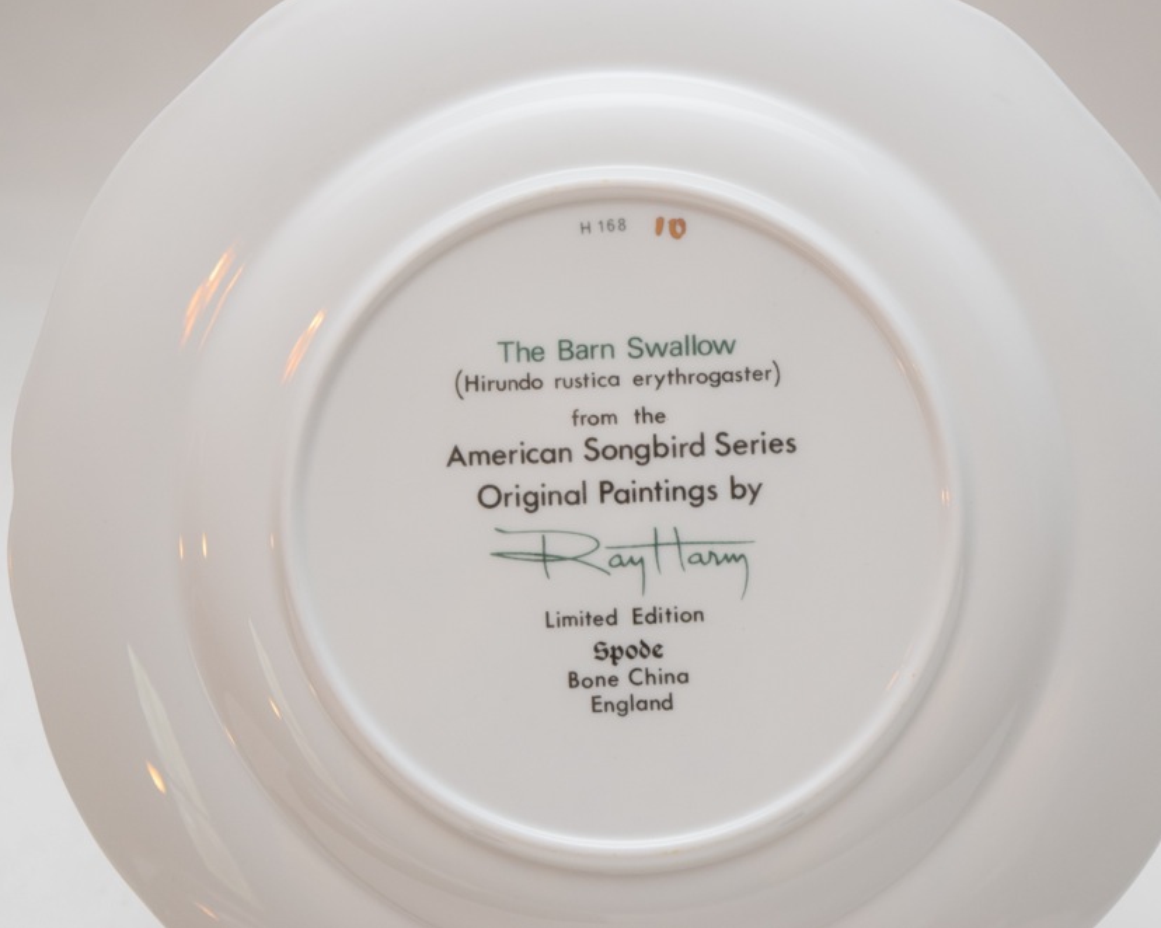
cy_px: 462
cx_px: 606
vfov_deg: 16.4
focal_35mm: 94
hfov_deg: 20.5
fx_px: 3214
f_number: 5.6
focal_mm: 55
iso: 800
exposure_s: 1/60
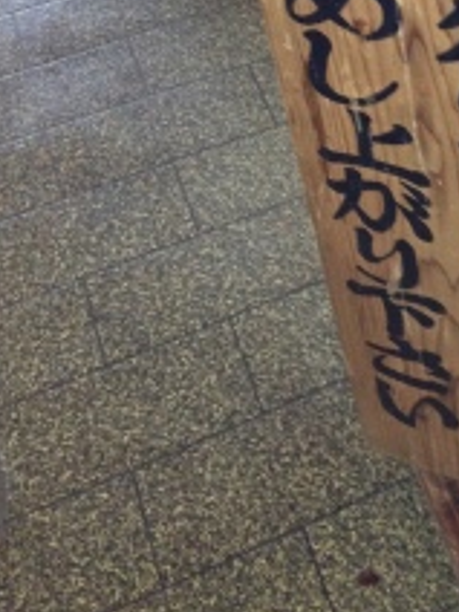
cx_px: 510
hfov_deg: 18.2
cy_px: -29
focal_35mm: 78
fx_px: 1379
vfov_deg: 23.7
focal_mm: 4.13
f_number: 2.4
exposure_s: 1/20
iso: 320
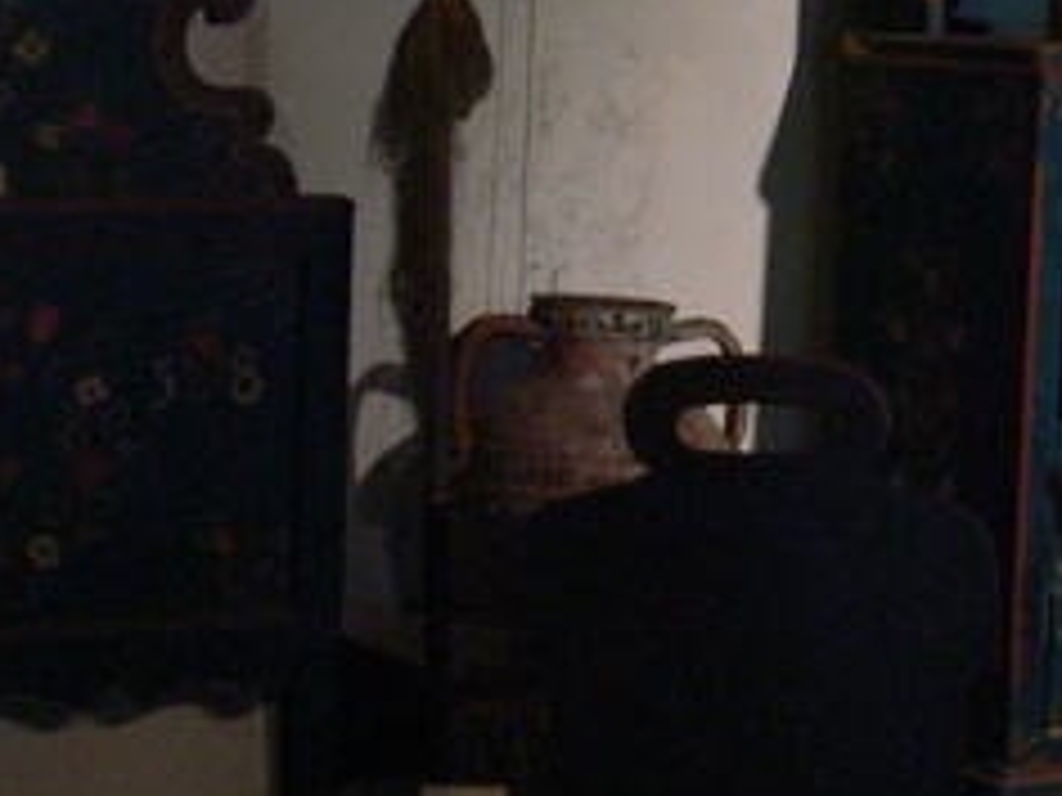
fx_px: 3712
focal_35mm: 121
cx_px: 1228
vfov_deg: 12.2
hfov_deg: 15.7
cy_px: 274
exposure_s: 1/4
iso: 200
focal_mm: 7.7
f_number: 2.8
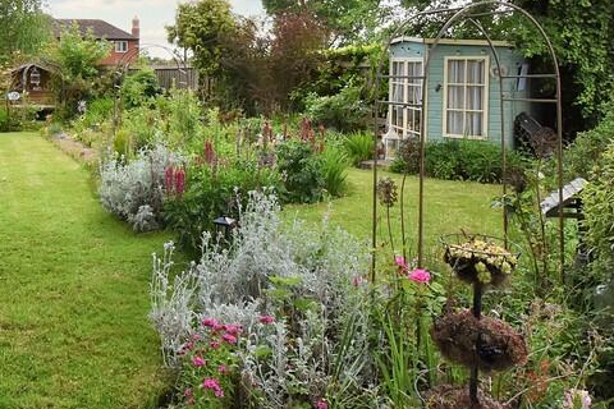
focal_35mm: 32
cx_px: 205
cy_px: 96
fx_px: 546
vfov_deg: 39.9
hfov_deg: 57.4
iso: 800
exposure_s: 1/400
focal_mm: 10
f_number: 10
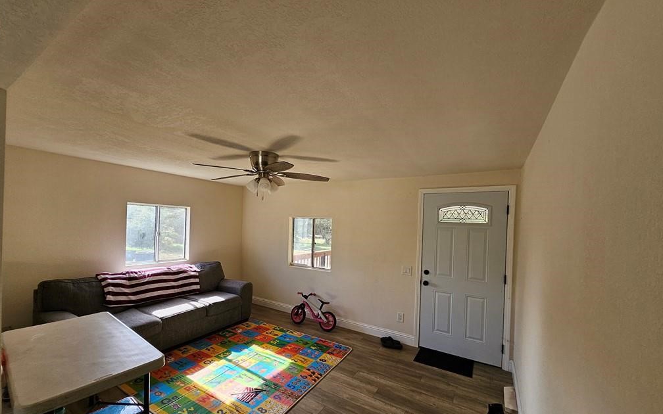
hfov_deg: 105.3
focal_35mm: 14
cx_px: 332
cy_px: 229
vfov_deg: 78.4
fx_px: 253
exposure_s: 1/73
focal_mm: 1.74
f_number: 2.2
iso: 32
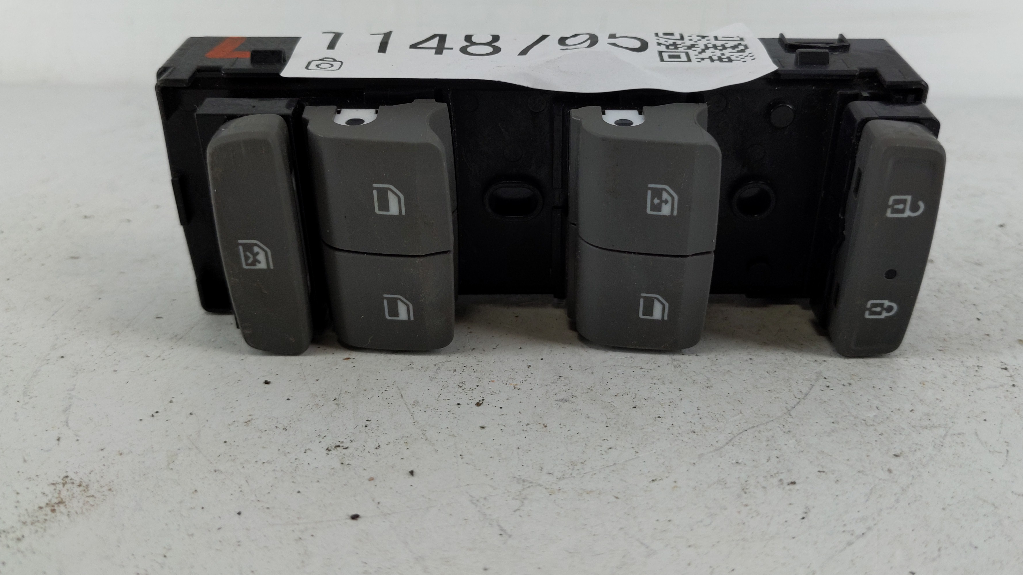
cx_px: 535
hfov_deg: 62.6
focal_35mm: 31
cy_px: 228
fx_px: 841
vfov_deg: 37.6
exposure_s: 1/125
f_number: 1.73
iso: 60
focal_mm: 4.38
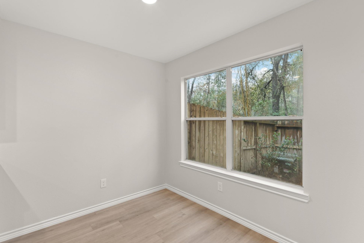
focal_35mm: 18
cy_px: 119
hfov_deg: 91.5
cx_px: 180
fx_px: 177
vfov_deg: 68.8
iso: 320
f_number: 9
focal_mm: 16.5
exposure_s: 1/2.5
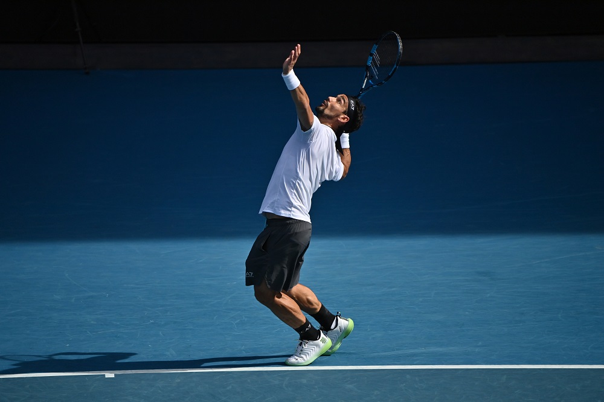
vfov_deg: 2.5
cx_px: 302
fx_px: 9392
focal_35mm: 560
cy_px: 201
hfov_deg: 3.7
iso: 320
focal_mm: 560
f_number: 5.6
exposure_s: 1/2000
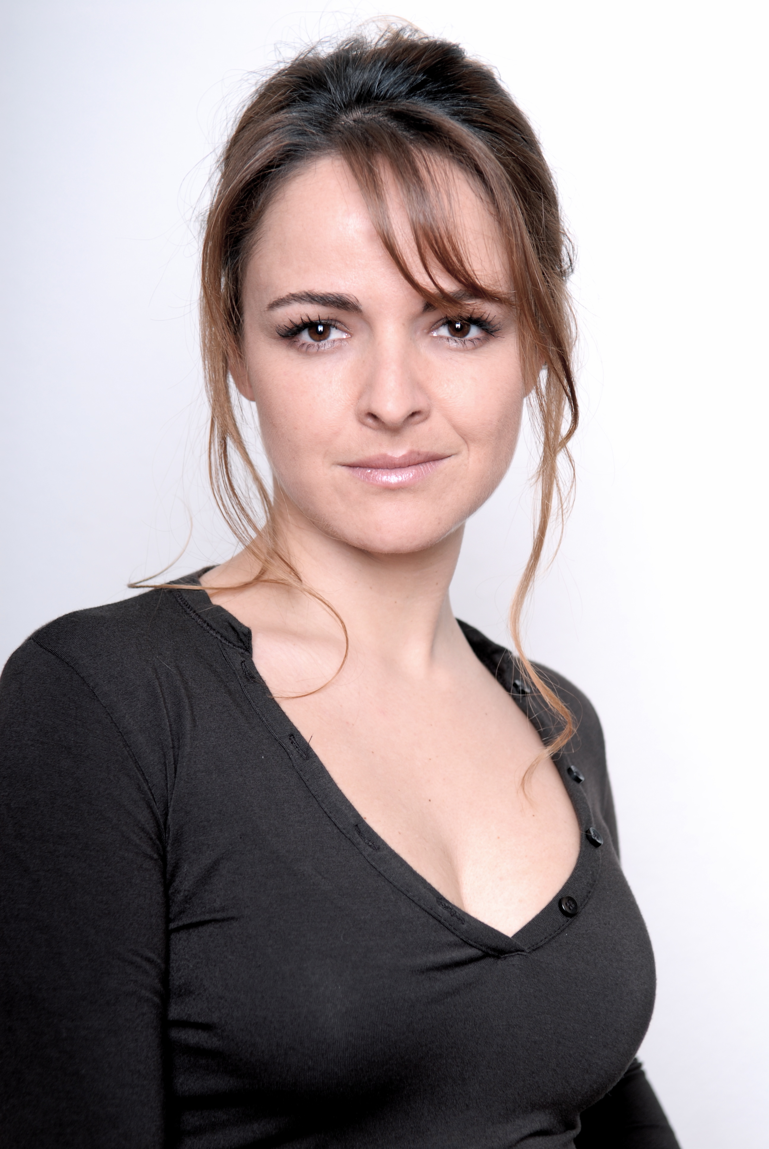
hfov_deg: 19.0
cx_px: 384
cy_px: 574
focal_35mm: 72
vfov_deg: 28.0
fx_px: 2300
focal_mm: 48
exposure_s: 1/250
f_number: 4
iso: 100
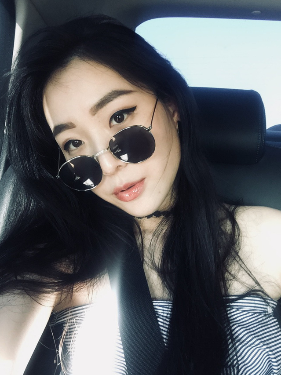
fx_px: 347
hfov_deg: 44.1
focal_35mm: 32
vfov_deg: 56.8
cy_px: 189
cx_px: 141
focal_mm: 2.65
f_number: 2.2
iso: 50
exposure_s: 1/30
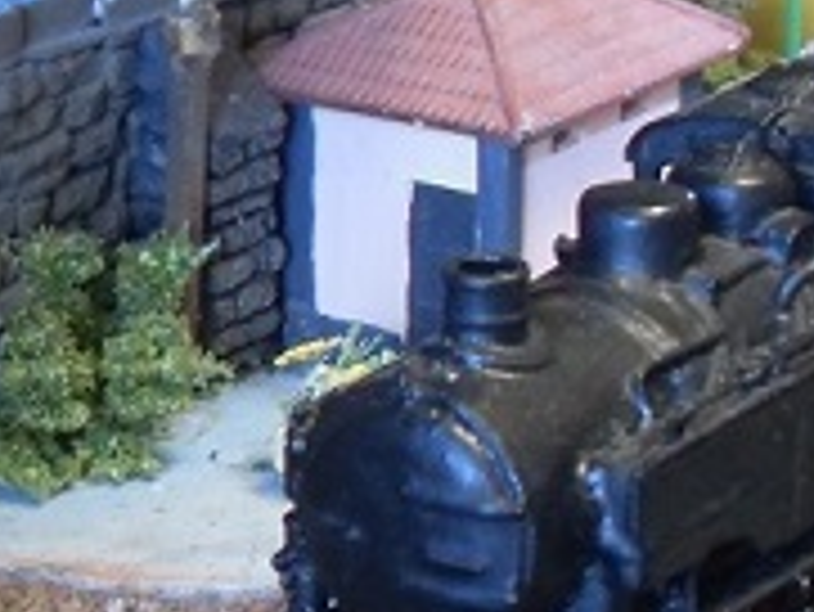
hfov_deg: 13.7
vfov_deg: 10.3
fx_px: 3388
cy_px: 155
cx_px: 537
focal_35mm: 144
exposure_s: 1/15
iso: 200
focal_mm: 6.3
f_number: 2.8
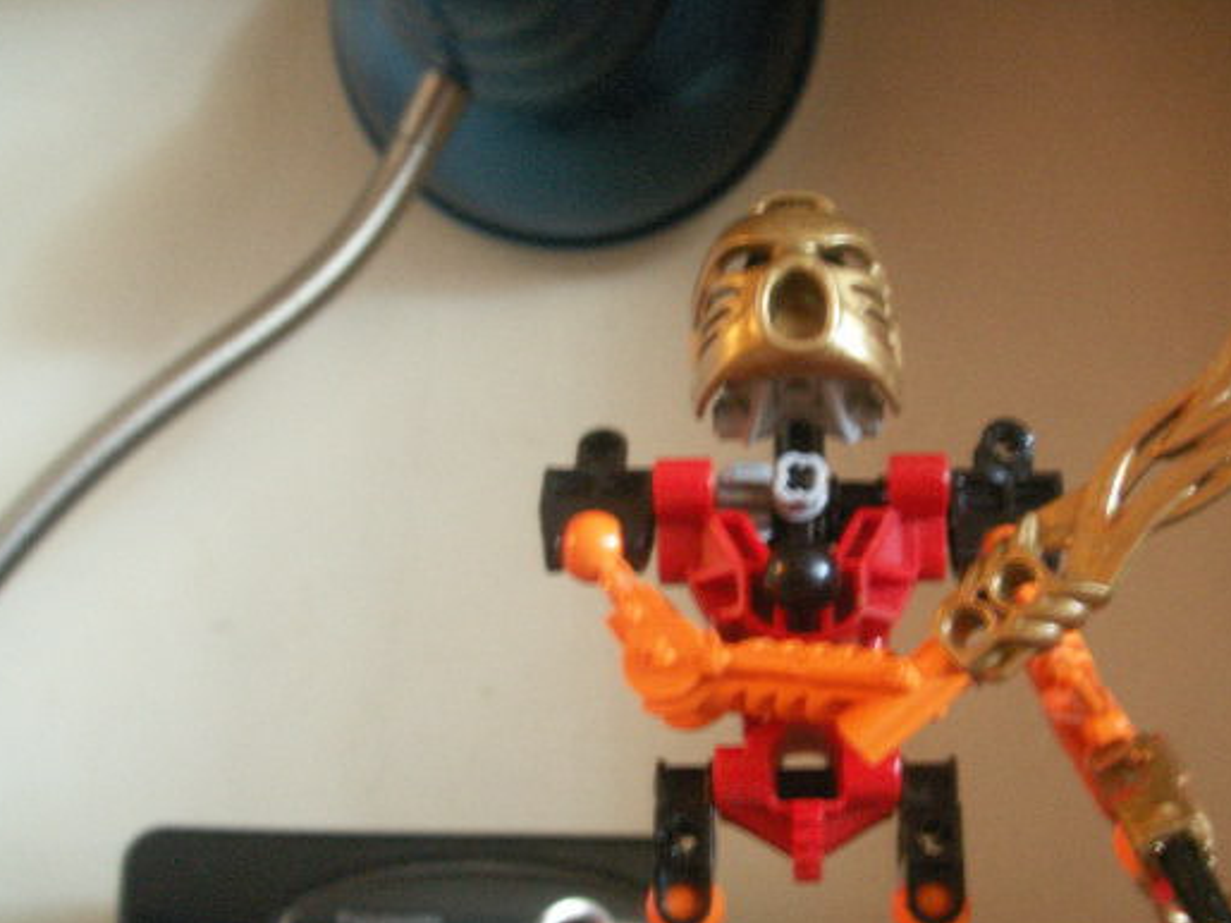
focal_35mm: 46
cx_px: 748
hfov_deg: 41.0
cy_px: 514
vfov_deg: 31.5
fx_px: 1635
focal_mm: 7.7
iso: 160
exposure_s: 1/3
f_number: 3.5
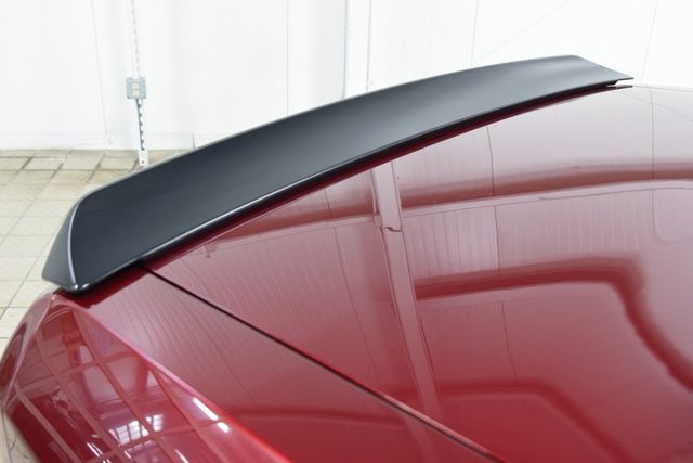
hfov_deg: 53.1
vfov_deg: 36.9
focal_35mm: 36
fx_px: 693
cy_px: 232
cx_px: 346
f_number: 3.5
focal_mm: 24
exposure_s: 1/60
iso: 1600
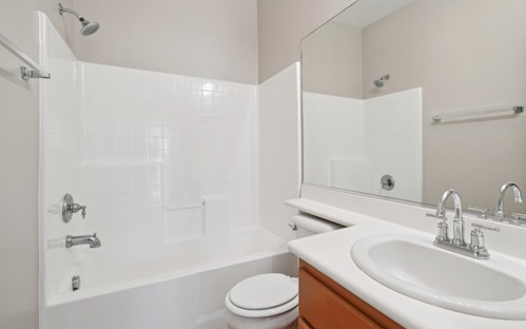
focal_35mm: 17
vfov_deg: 67.9
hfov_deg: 94.1
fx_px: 244
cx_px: 289
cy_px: 151
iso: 320
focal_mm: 13
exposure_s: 1/30
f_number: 8
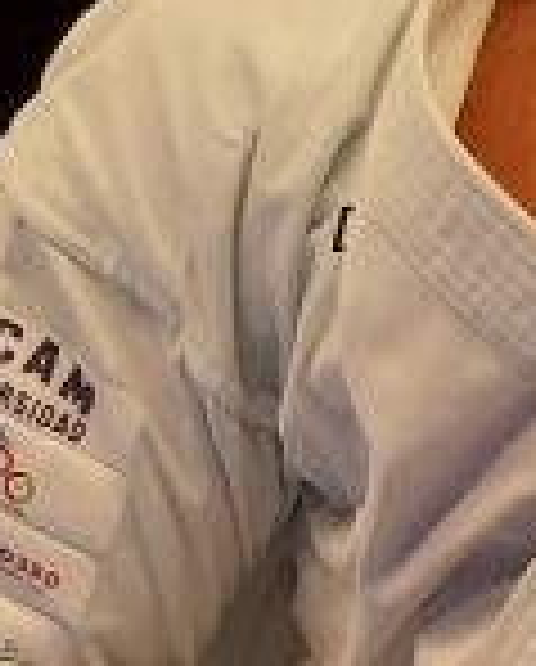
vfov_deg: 1.0
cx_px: 1099
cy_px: 1782
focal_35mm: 2029
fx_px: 40110
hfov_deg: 0.8
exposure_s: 1/500
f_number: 2.8
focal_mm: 178
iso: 1000
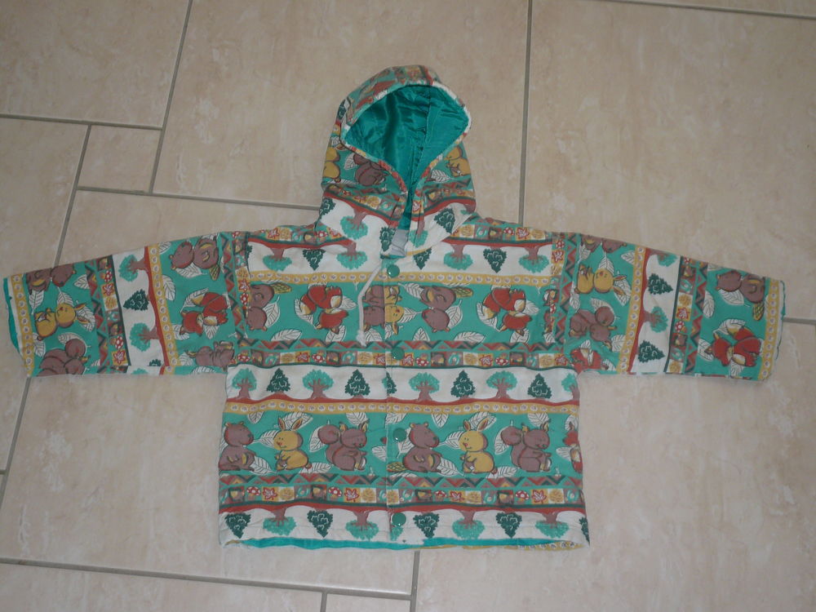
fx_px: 1084
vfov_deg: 31.5
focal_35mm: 46
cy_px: 306
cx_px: 408
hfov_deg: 41.2
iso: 100
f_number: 3.5
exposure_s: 1/30
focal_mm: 7.5
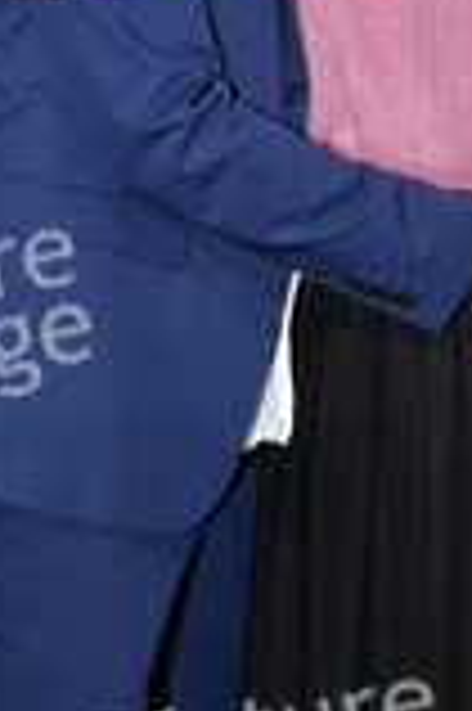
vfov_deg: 14.4
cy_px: 112
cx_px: 351
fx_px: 2799
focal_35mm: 142
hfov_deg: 9.6
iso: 1250
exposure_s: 1/250
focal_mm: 56
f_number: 6.3
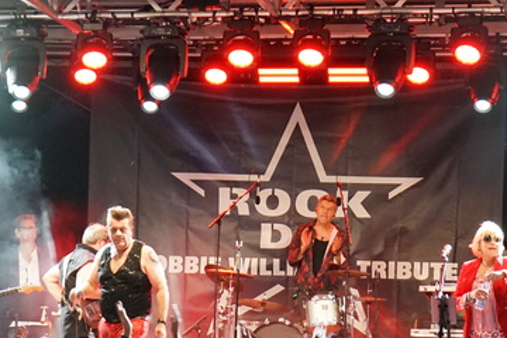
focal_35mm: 144
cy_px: 299
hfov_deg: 14.2
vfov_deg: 9.5
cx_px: 189
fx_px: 2028
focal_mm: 70
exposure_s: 1/50
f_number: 5.6
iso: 6400
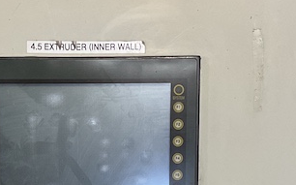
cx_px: 84
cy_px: 312
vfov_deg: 11.9
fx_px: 831
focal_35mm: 103
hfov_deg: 20.1
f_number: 1.8
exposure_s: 1/60
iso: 100
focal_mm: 3
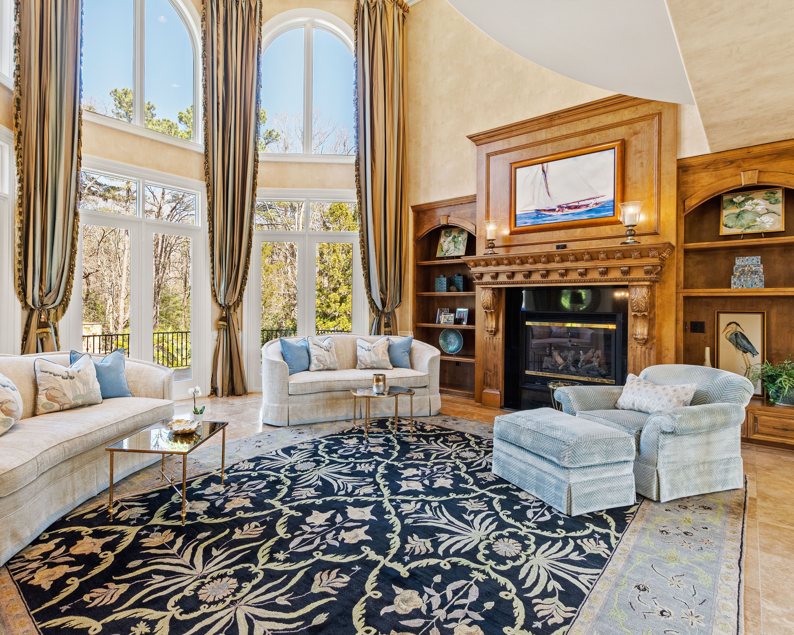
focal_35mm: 17
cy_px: 319
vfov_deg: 77.0
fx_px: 399
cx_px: 370
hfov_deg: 89.5
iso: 100
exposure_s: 1/4
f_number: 8
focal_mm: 10
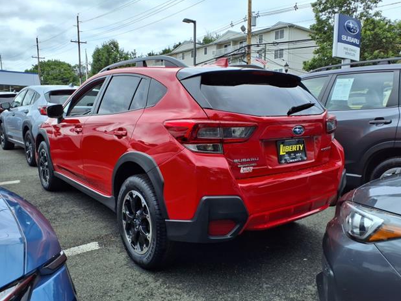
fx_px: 324
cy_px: 148
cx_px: 197
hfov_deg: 63.4
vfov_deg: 49.8
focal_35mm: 28
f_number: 1.9
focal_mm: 3.58
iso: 40
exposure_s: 1/1667
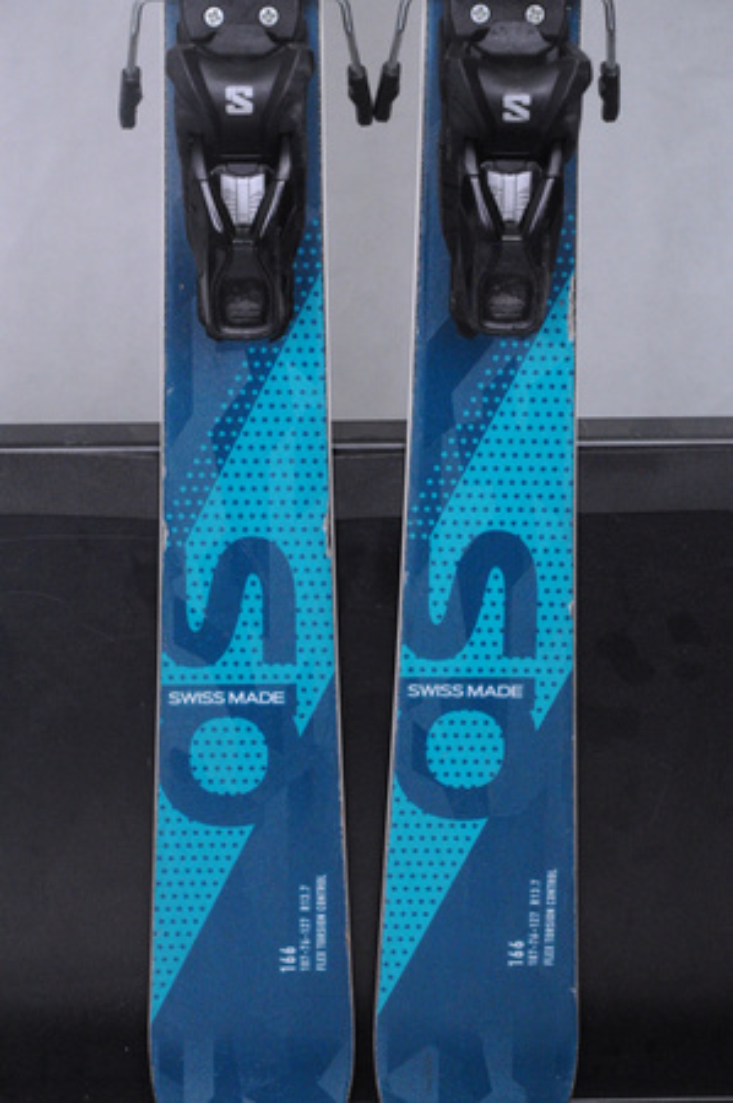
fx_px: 3214
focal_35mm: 105
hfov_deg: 13.0
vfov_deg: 19.5
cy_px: 552
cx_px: 366
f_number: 8
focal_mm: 70
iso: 3200
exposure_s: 1/125
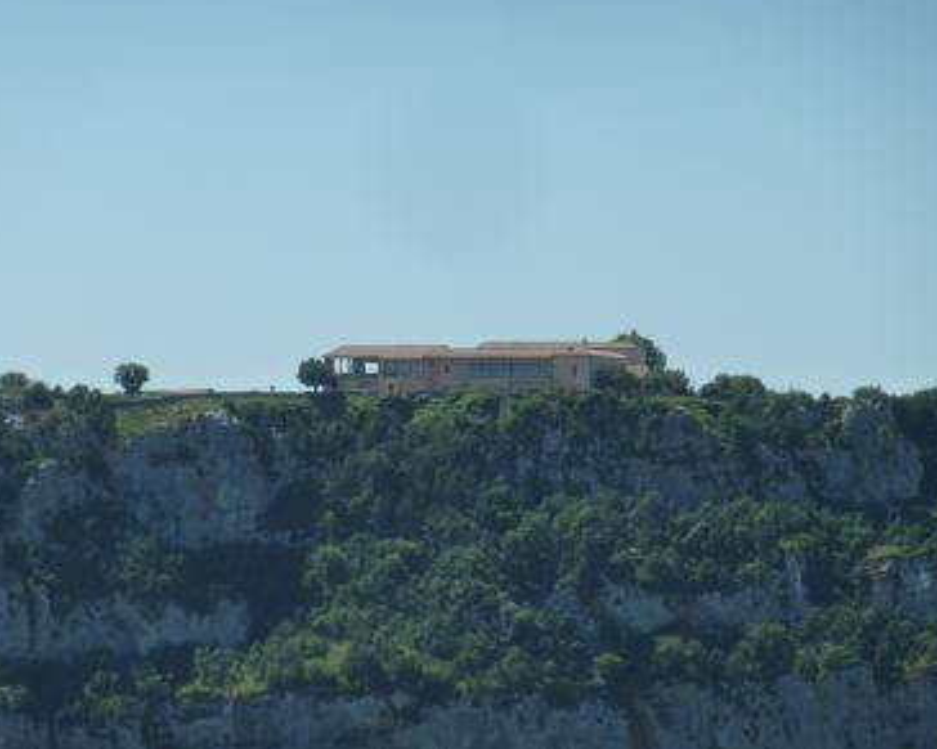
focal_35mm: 322
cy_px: 371
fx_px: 8927
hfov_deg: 6.0
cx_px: 494
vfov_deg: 4.8
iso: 125
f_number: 5.6
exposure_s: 1/640
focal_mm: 49.2
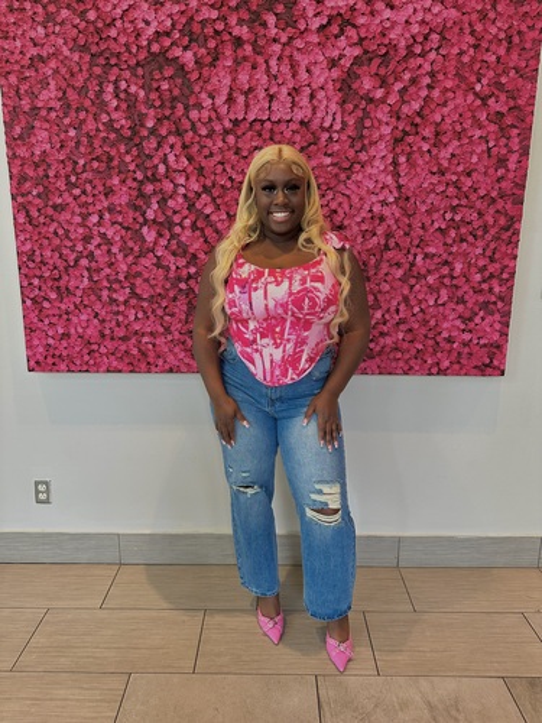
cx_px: 271
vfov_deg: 71.6
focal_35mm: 24
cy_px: 362
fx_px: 501
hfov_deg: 56.8
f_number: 1.78
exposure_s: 1/120
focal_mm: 6.86
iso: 160
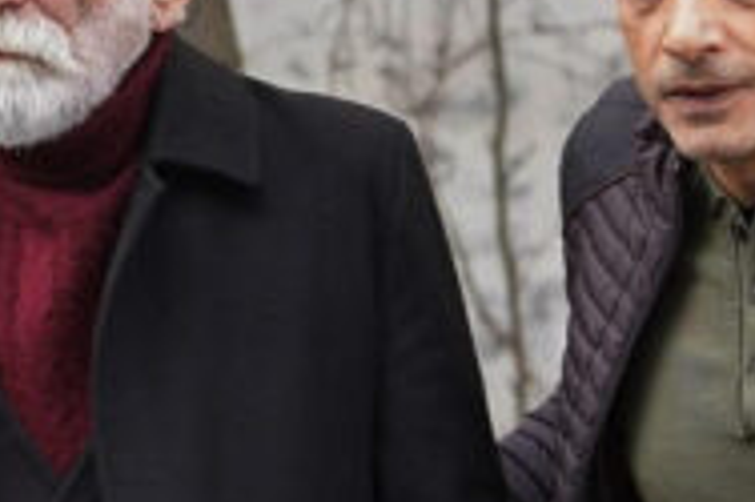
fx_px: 9387
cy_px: 325
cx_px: 261
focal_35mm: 448
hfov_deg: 4.6
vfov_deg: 3.1
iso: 250
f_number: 4
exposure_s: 1/100
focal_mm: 81
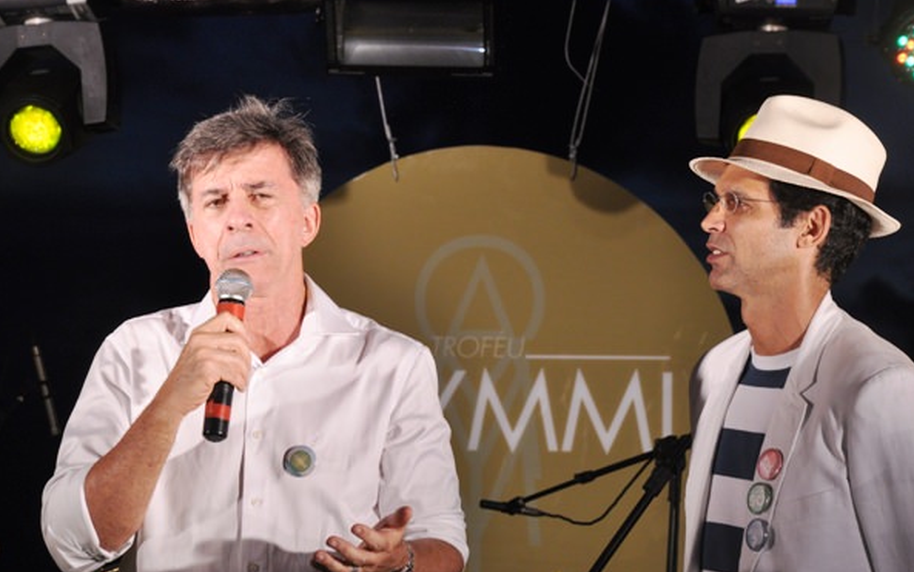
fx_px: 1545
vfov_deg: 21.0
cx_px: 459
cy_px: 294
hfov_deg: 33.0
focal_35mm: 62
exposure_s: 1/160
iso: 800
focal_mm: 40
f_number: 10
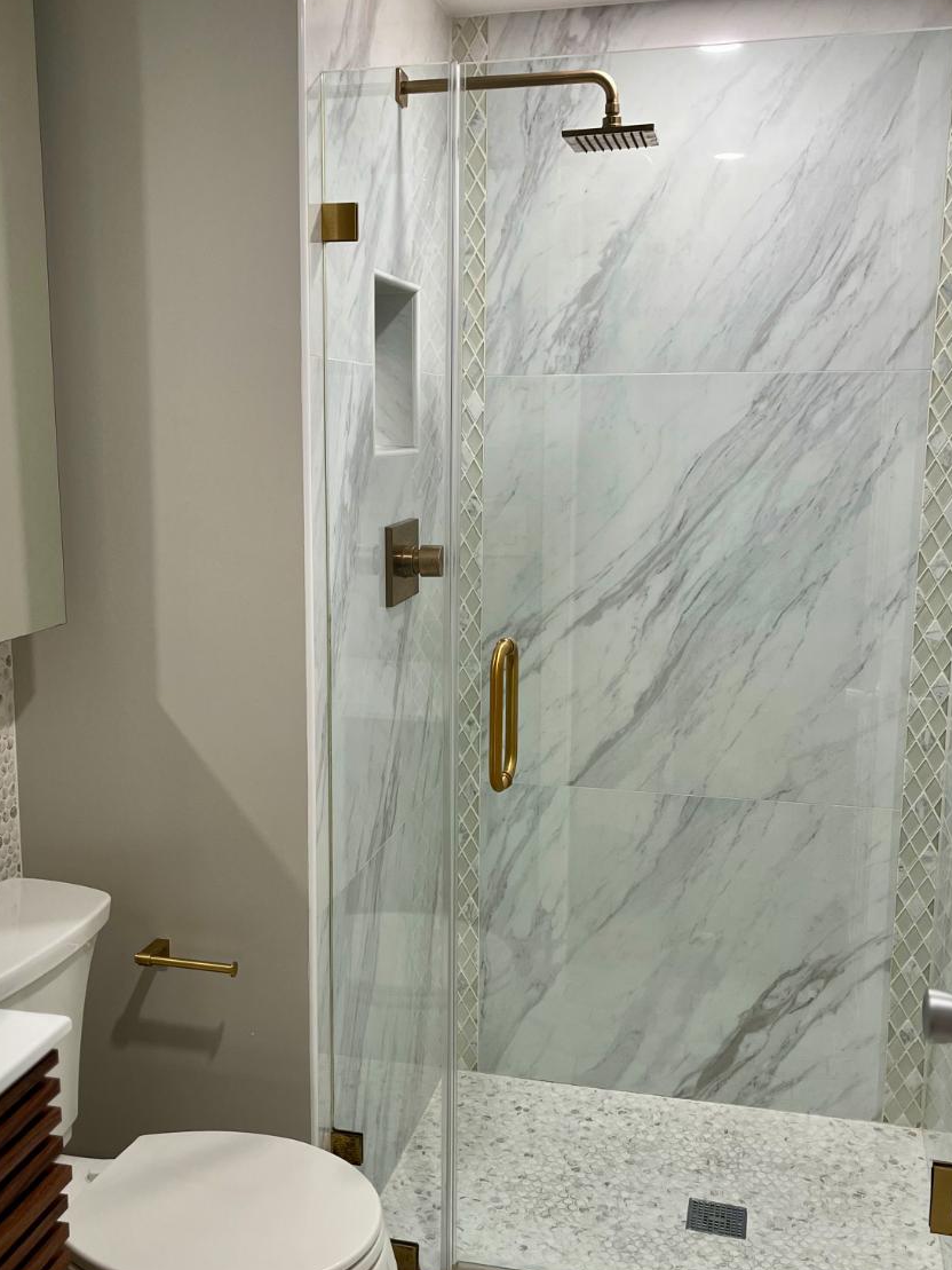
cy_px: 641
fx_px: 1320
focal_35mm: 36
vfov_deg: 51.3
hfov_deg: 39.6
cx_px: 414
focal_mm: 5.1
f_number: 1.6
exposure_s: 1/120
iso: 125
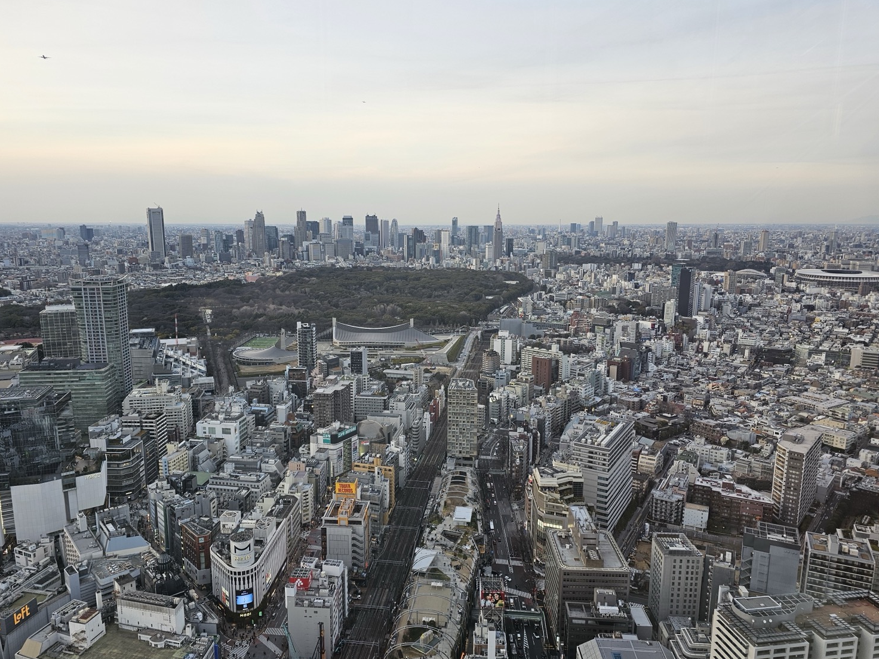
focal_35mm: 25
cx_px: 409
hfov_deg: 69.3
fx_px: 635
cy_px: 345
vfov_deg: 54.9
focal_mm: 6.3
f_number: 1.7
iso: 40
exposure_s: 1/180
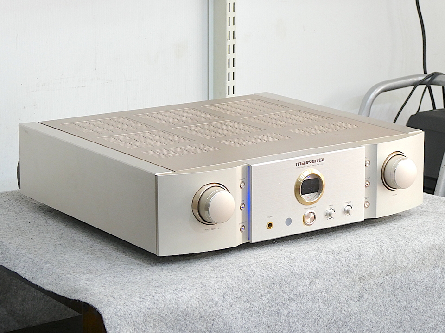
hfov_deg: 18.5
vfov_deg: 14.0
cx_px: 222
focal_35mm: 106
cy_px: 166
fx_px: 1363
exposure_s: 1/25
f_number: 5.1
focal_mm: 19
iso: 200
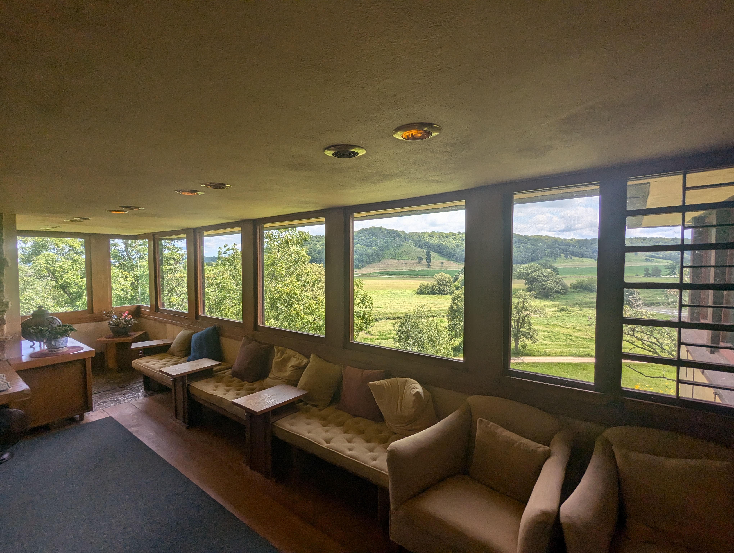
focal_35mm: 16
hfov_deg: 94.4
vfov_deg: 78.2
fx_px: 340
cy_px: 276
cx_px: 367
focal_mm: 2.35
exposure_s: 1/750
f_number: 2.2
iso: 51
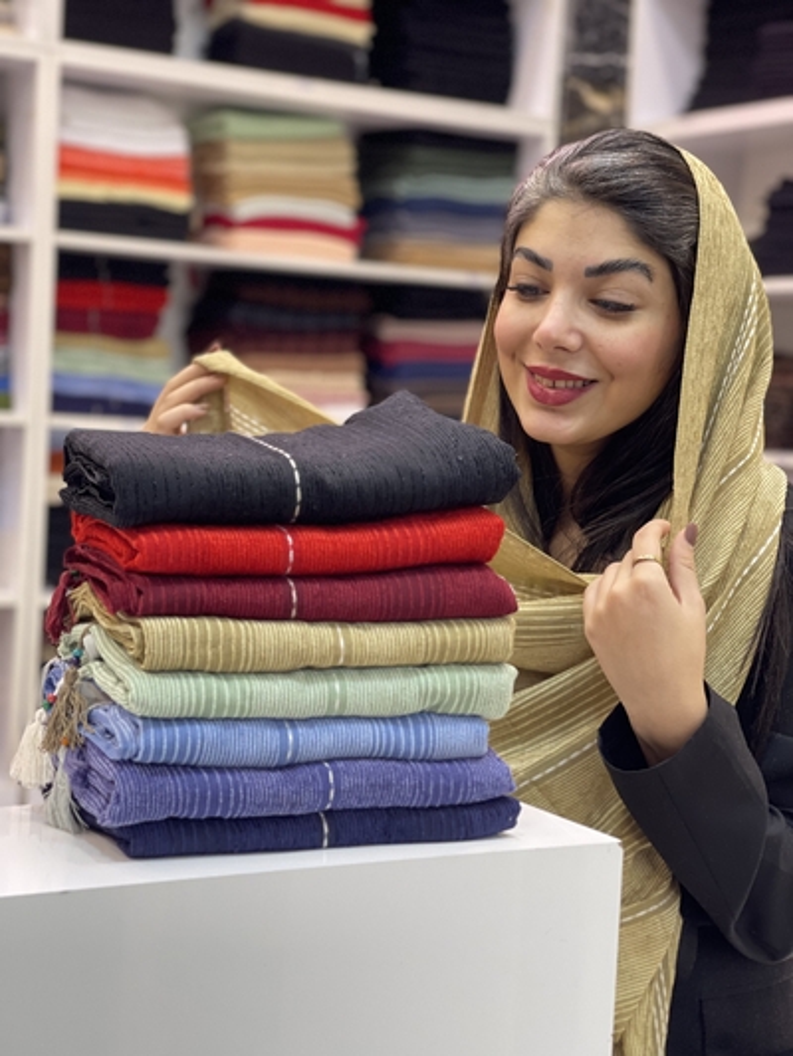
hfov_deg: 22.9
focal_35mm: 64
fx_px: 1954
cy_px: 528
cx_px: 396
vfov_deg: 30.3
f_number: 2.2
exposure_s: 1/100
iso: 200
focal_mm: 7.5
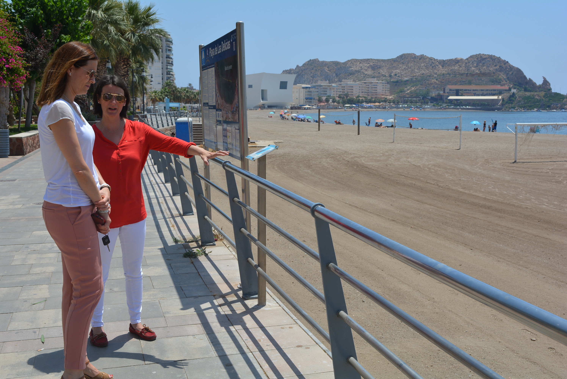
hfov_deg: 43.6
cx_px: 284
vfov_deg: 29.9
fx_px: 709
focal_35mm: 45
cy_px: 190
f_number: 9
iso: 100
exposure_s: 1/320
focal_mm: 30
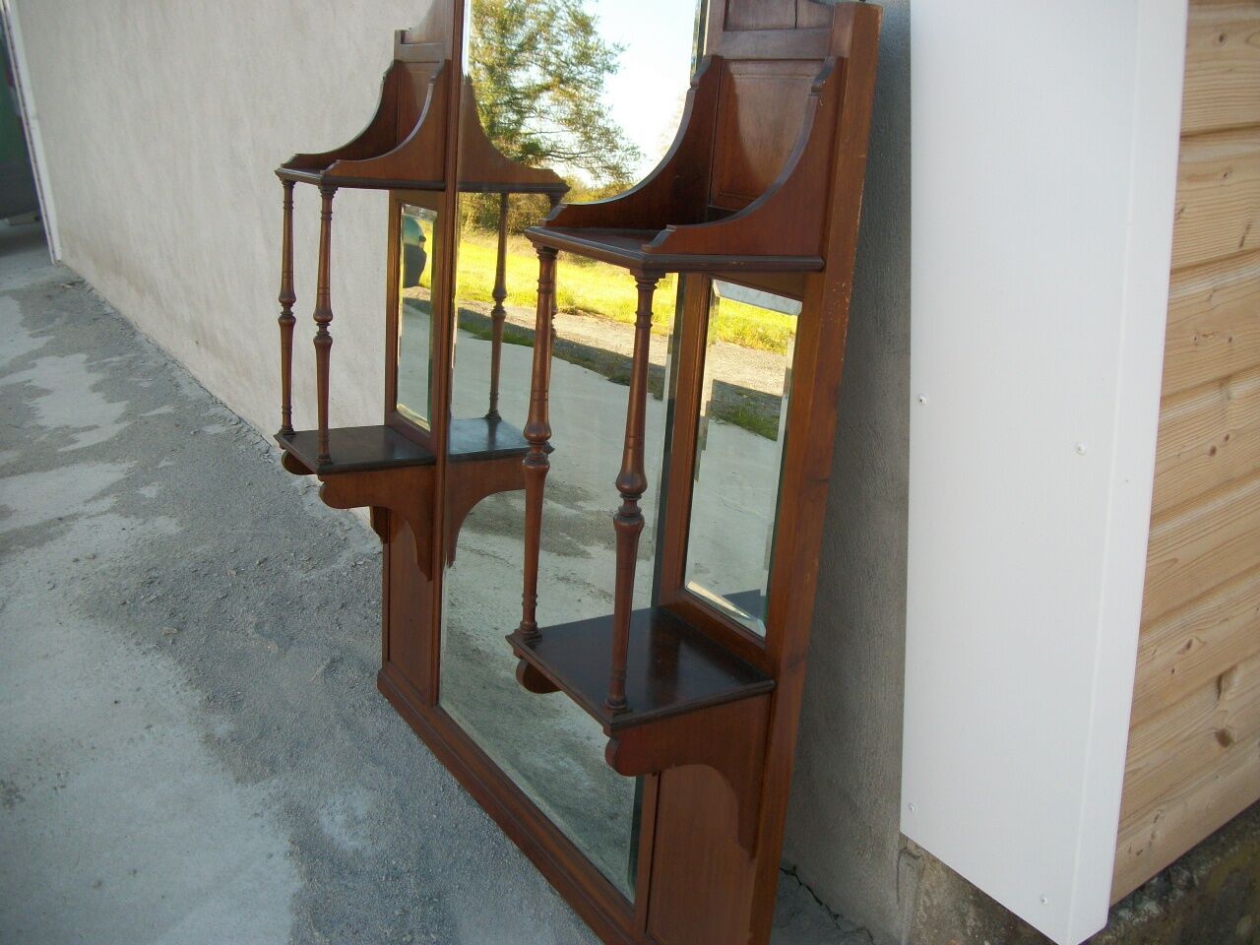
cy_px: 472
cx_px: 630
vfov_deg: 44.2
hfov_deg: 56.8
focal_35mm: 32
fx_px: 1165
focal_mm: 5.7
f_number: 2.9
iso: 80
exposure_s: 1/320
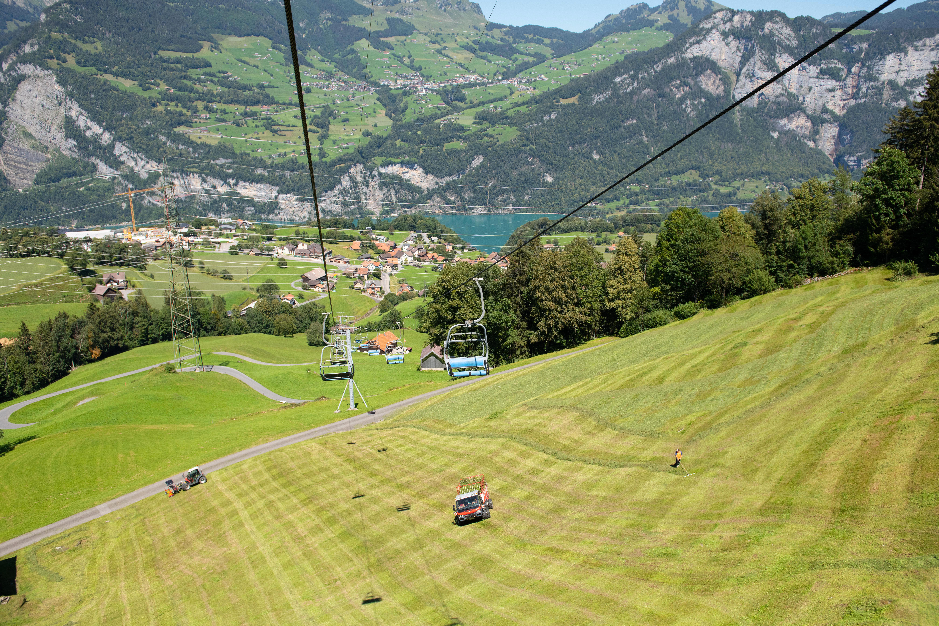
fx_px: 704
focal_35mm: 27
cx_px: 470
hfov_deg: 67.4
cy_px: 313
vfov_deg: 47.9
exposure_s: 1/4000
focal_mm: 27
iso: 640
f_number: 5
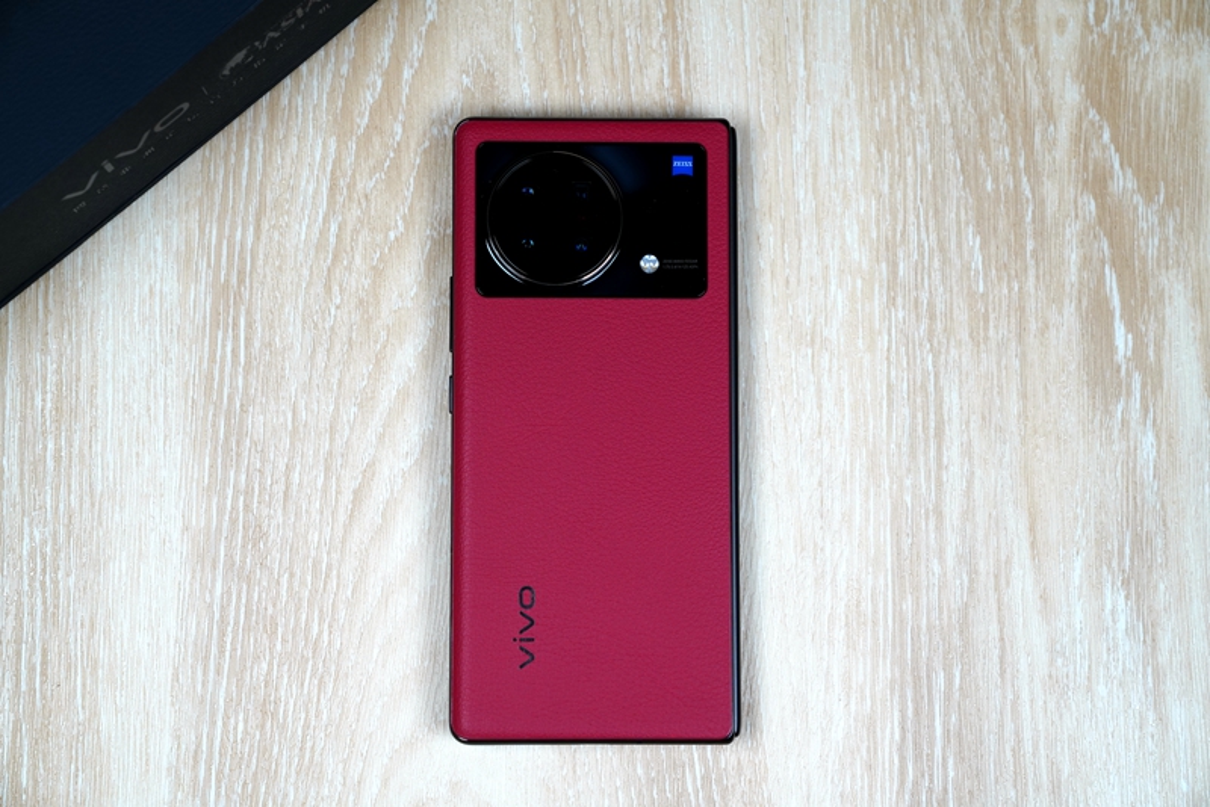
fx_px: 2353
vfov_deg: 19.5
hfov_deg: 28.8
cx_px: 605
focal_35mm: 70
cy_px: 404
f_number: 5.6
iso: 640
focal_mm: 70
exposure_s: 1/320
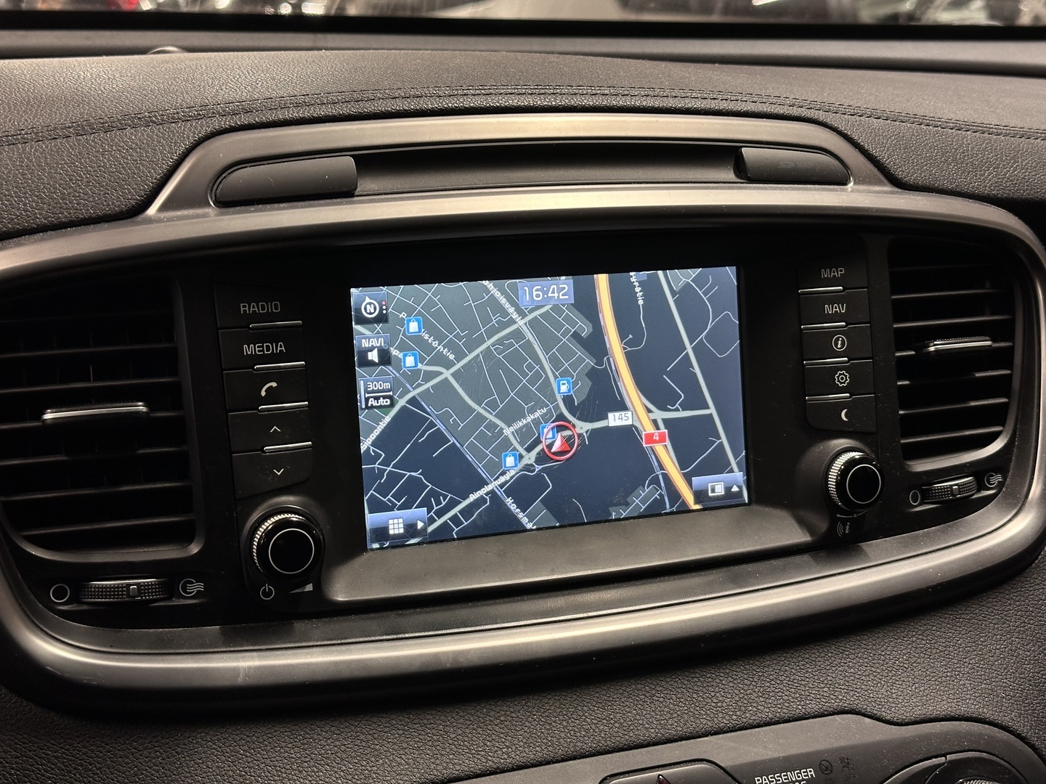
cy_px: 392
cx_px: 523
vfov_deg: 30.3
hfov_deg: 39.7
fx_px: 1450
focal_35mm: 48
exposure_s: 1/60
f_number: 1.78
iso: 160
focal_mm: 6.86
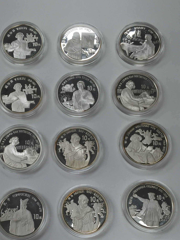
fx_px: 326
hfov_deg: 30.6
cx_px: 56
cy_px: 159
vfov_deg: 40.0
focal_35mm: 47
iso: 32
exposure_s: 1/129
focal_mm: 4.15
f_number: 2.2
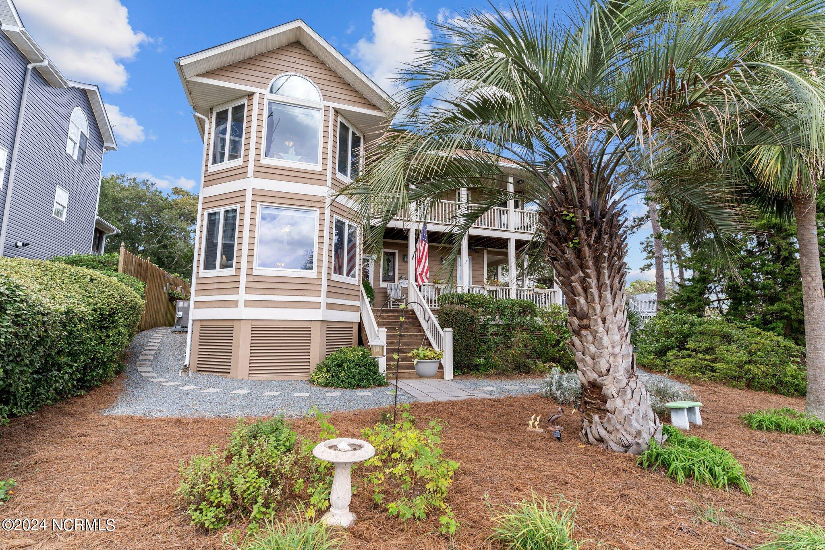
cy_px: 275
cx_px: 412
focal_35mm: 17
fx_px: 390
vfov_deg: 70.4
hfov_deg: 93.3
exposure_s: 1/160
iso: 100
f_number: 5.6
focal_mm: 17
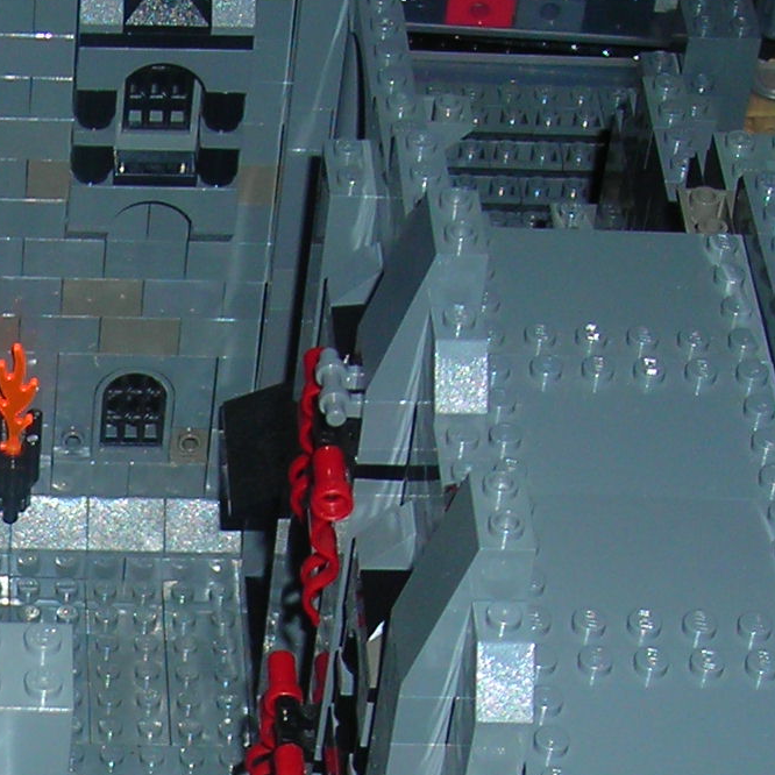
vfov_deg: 12.0
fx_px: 3571
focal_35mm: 141
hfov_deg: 12.0
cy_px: 1011
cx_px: -276
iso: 50
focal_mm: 6.8
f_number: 3.3
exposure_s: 1/60.1
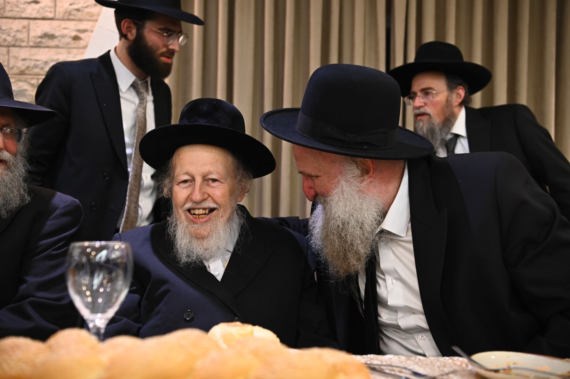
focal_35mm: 46
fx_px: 728
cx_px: 285
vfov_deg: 29.2
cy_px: 190
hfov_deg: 42.8
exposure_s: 1/125
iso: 1600
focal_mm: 46
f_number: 4
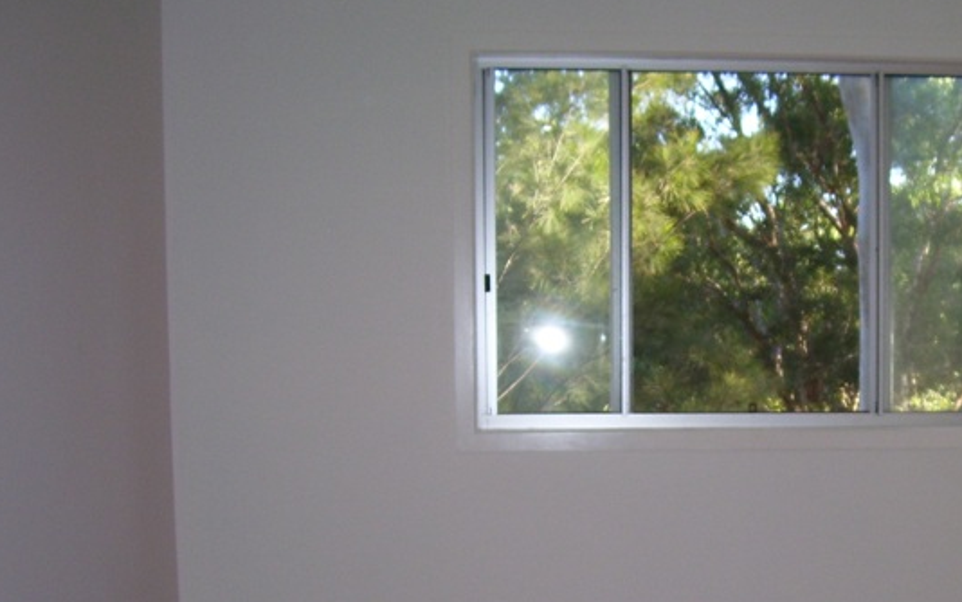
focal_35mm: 54
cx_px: 681
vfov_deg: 23.6
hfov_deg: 36.9
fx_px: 1416
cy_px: 499
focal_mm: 5.6
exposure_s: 1/60
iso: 80
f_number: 2.7
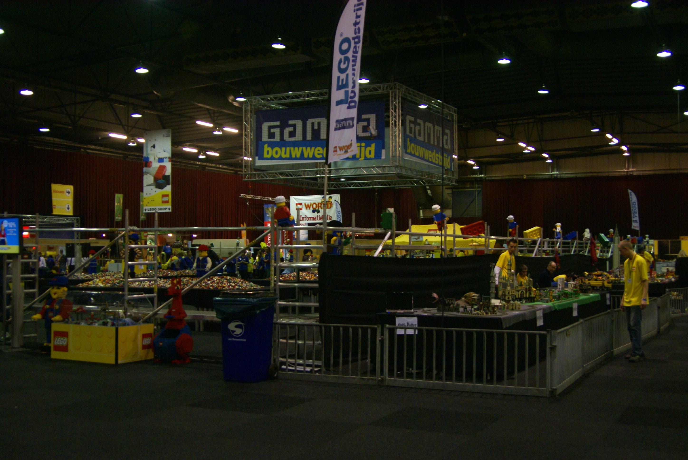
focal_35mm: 42
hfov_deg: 46.4
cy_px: 230
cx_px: 344
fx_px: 803
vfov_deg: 32.0
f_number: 4
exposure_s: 1/30
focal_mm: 28
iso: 400
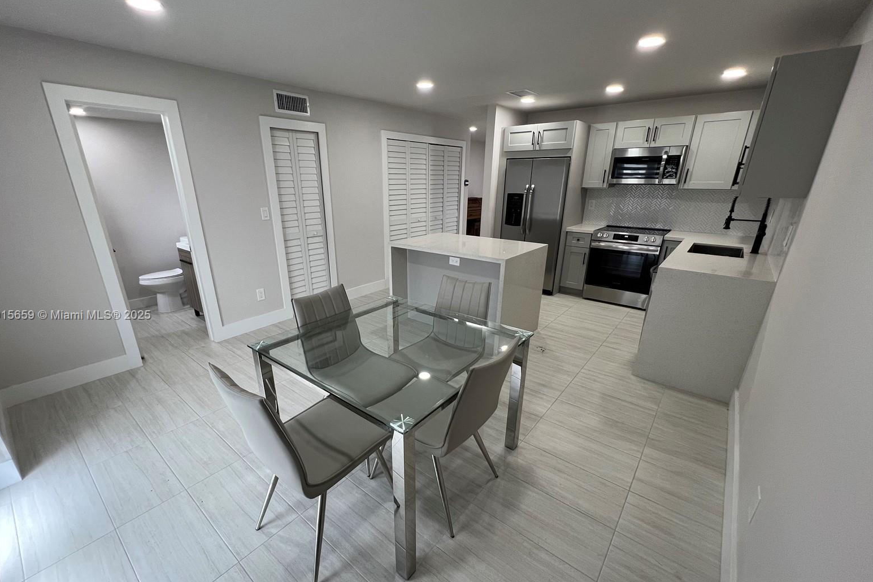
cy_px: 316
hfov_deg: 104.2
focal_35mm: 14
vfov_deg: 81.0
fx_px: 339
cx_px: 422
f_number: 1.8
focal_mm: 1.57
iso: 160
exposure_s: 1/120
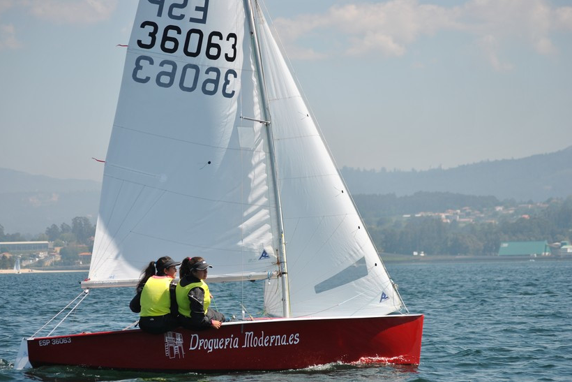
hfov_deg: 13.6
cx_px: 276
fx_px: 2399
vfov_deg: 9.1
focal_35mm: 151
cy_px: 209
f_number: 5.6
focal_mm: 92
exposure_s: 1/500
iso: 100
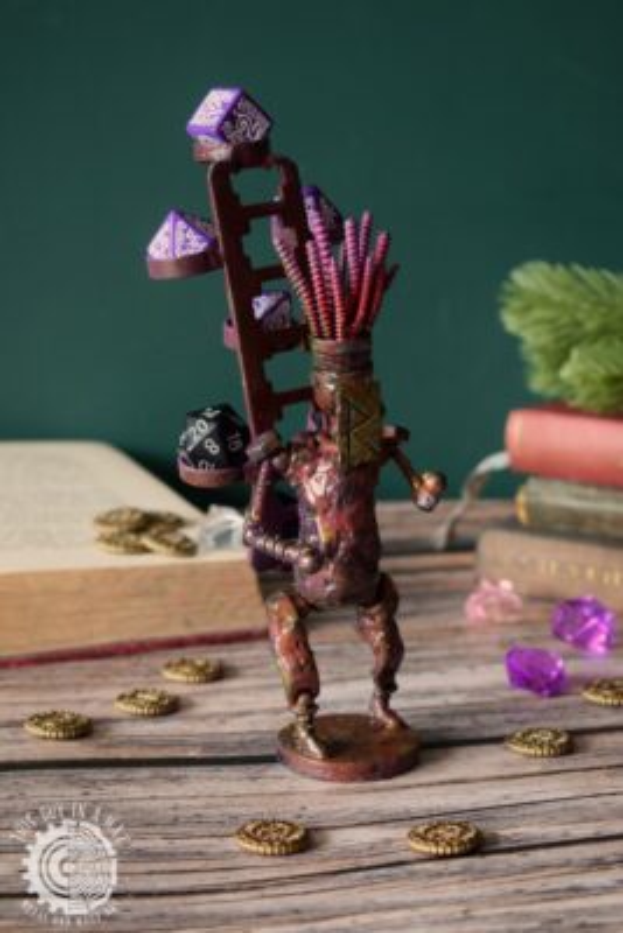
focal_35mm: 82
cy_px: 466
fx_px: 2140
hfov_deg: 16.6
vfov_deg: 24.6
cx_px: 312
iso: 1000
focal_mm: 55
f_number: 5.6
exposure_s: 1/60
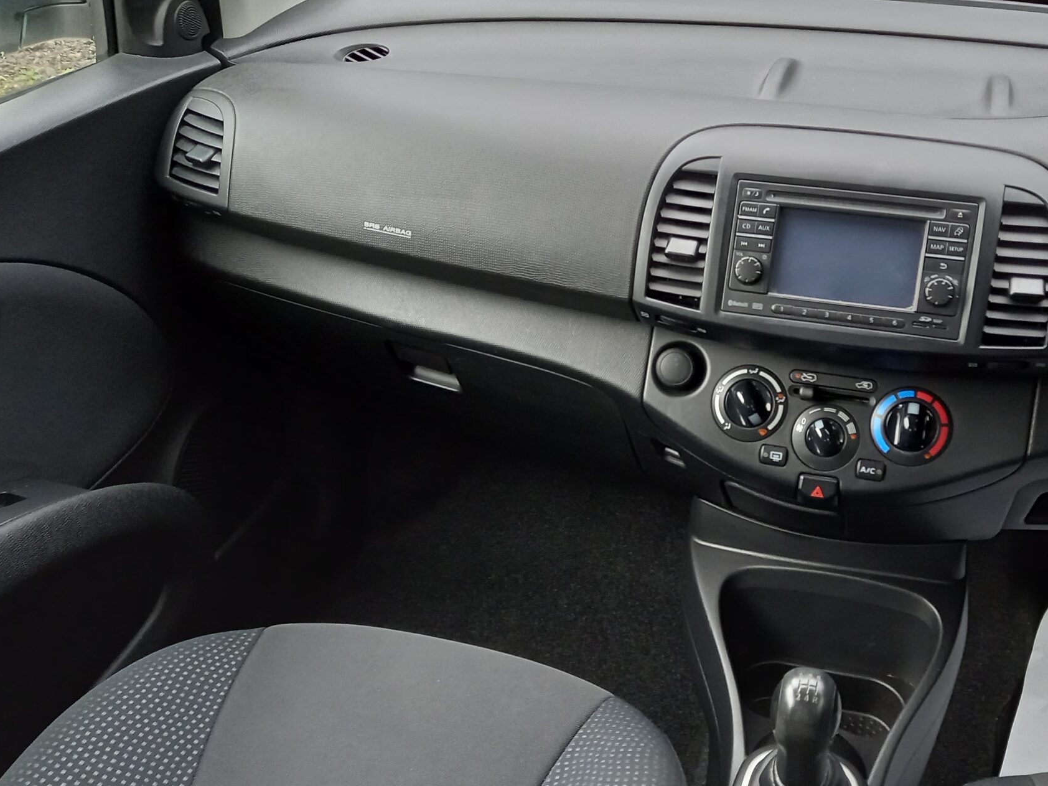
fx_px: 1150
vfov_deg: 37.7
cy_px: 393
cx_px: 680
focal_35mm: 38
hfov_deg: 48.3
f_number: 2
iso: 250
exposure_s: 1/30
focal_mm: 4.6
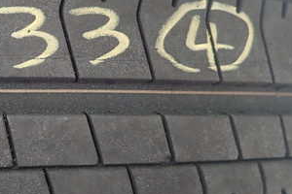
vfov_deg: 25.9
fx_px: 422
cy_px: 77
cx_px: 52
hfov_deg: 36.7
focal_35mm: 52
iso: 200
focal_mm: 4.5
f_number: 2
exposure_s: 1/60
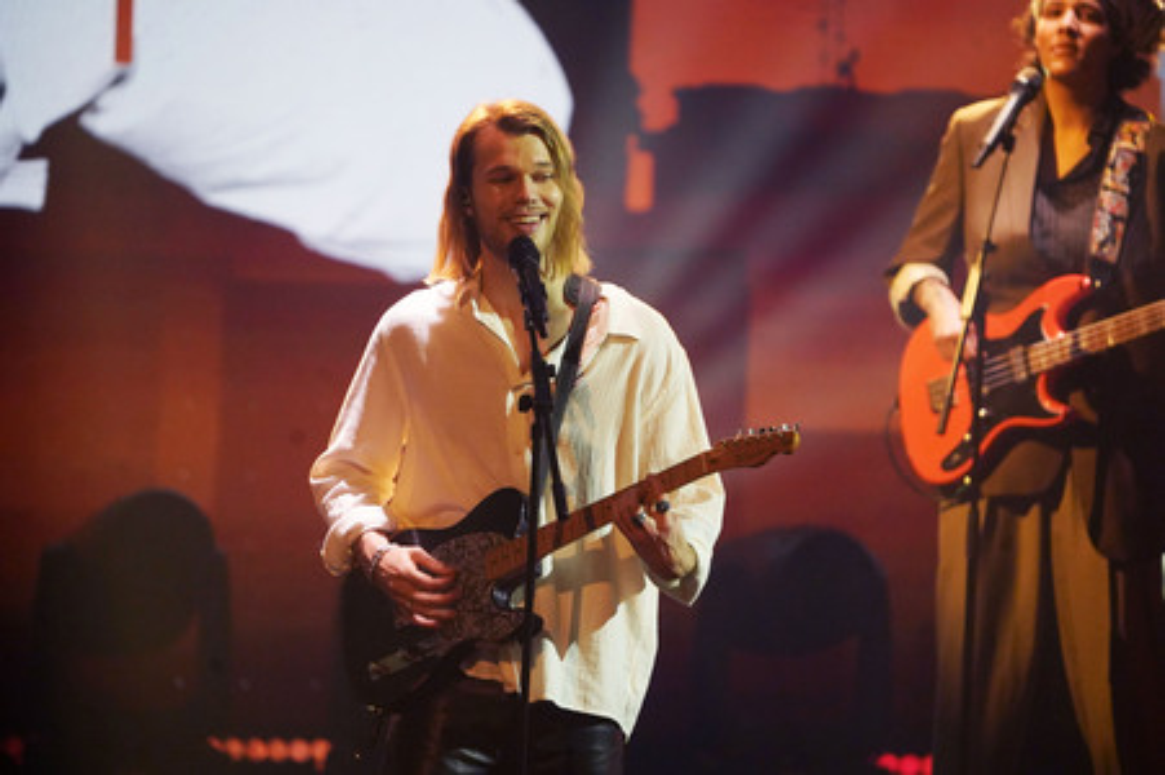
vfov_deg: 2.8
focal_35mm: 489
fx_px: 15813
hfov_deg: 4.2
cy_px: 388
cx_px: 582
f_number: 6.3
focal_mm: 489
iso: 6400
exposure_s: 1/160
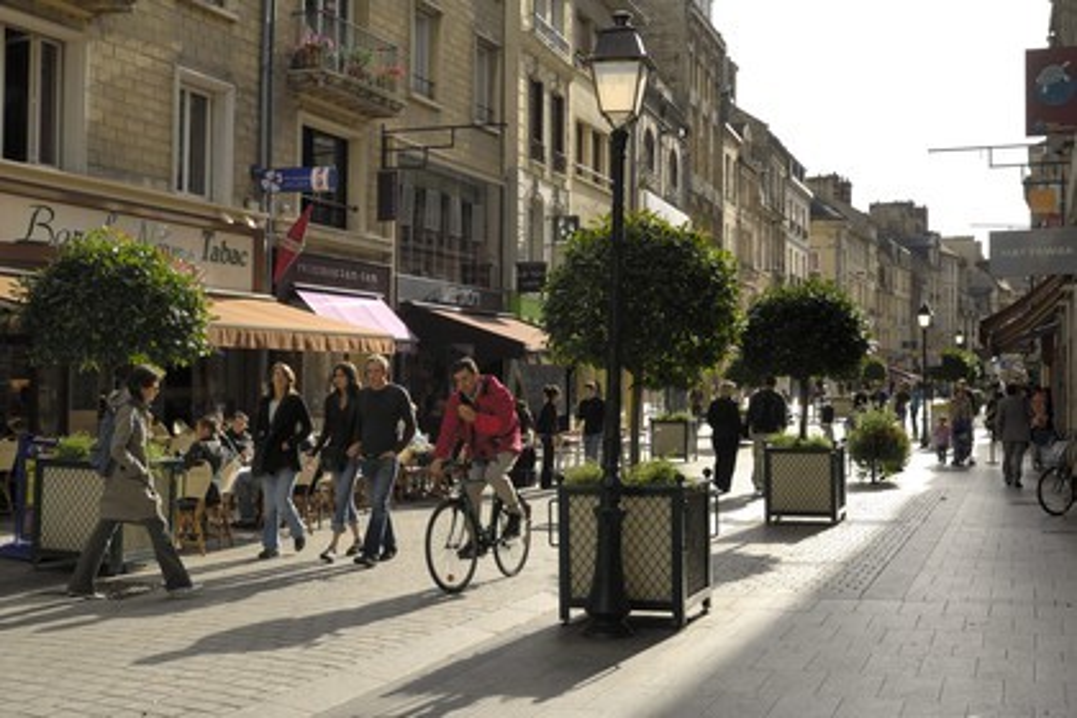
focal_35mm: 42
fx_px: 1256
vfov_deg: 31.9
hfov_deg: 46.4
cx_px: 538
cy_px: 359
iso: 100
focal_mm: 28
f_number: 7.6
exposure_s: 1/160
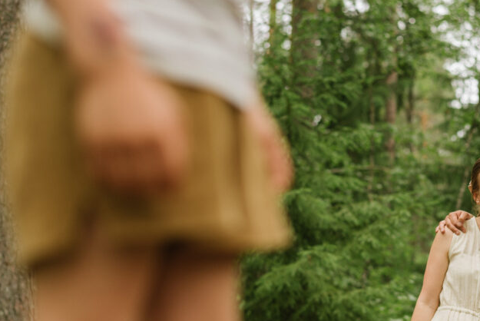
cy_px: 187
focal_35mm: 95
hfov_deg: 21.2
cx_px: 391
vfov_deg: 14.4
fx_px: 1268
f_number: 2.2
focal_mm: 58
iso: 320
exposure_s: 1/640
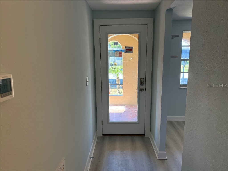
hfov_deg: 71.6
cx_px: 114
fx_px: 158
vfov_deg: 56.8
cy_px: 86
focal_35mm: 24
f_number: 1.78
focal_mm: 6.76
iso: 200
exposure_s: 1/134
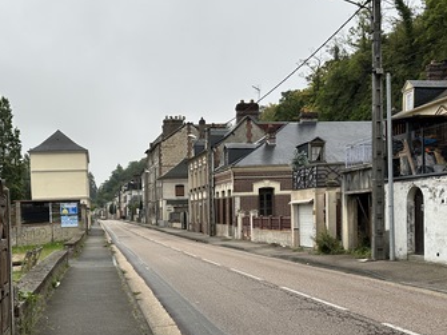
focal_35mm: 43
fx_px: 555
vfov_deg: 33.2
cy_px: 228
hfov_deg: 43.0
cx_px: 132
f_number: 1.78
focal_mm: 6.86
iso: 80
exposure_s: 1/704
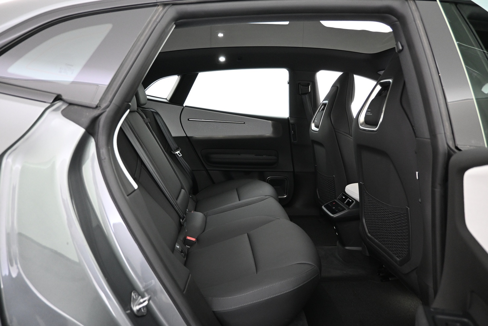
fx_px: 325
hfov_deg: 73.7
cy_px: 163
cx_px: 244
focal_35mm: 24
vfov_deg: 53.1
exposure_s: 1/15
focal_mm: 16
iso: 1600
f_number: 3.5
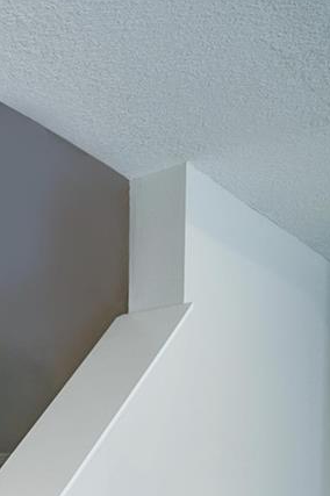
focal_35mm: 60
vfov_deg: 29.9
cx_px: -410
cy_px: 549
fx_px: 826
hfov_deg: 15.5
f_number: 4
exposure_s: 1/60
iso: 320
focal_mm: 16
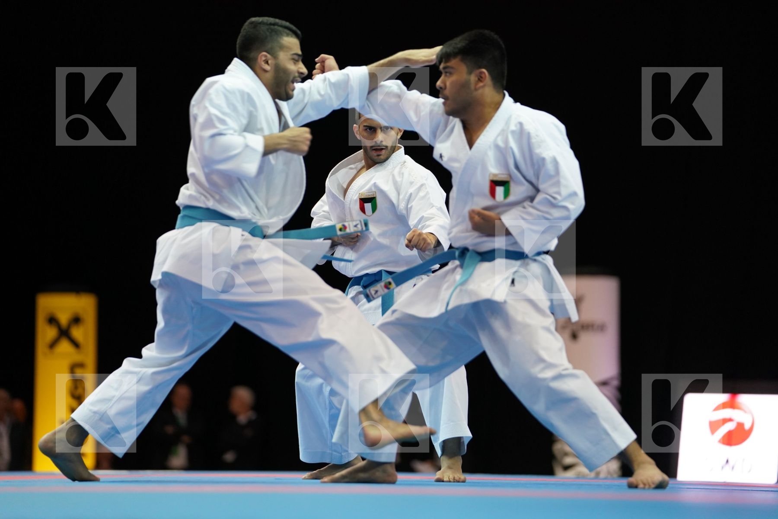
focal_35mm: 165
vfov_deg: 8.3
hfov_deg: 12.5
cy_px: 260
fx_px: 3566
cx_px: 389
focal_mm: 165
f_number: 2.8
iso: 2000
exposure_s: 1/500
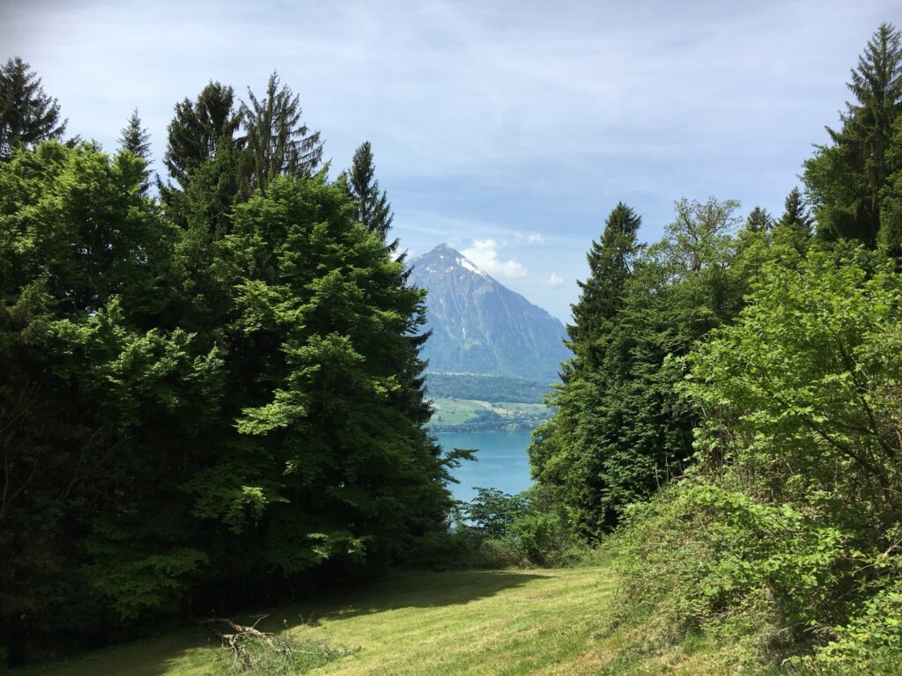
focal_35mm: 29
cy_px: 338
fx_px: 756
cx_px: 451
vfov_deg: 48.2
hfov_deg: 61.7
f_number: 2.2
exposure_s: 1/1972
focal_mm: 4.15
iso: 25
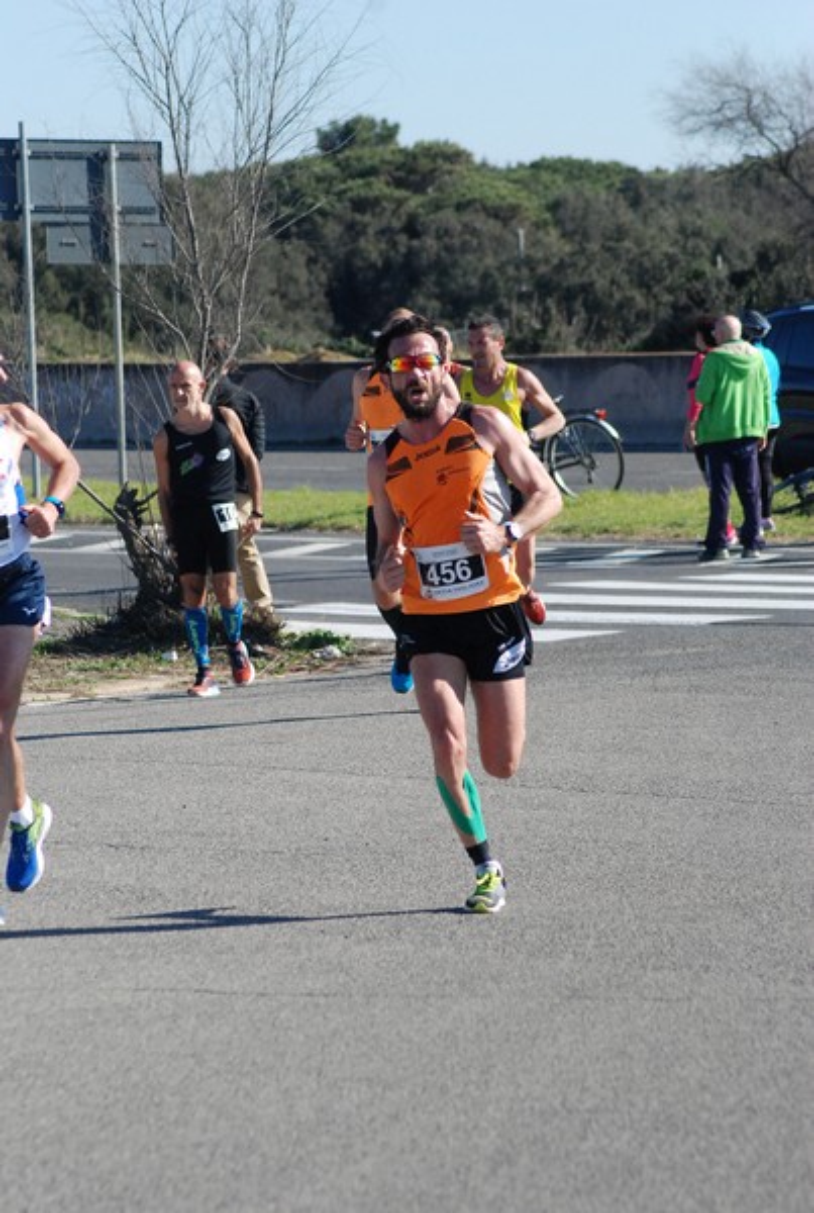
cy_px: 606
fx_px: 6832
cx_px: 407
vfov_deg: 10.1
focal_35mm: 202
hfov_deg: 6.8
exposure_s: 1/2000
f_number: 7.1
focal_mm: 135
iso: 1000
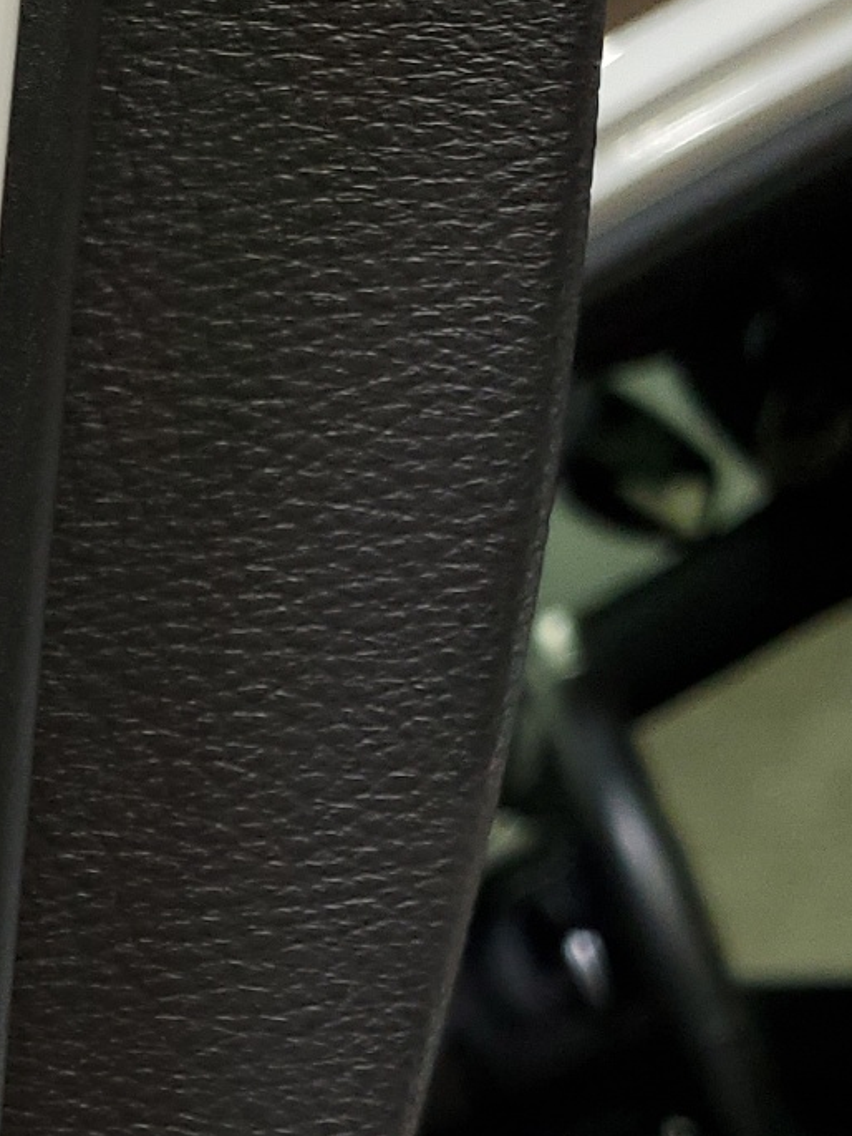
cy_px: 1283
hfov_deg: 16.7
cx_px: -404
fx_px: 2657
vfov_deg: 22.6
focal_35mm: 81
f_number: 1.5
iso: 102
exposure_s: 1/60.2
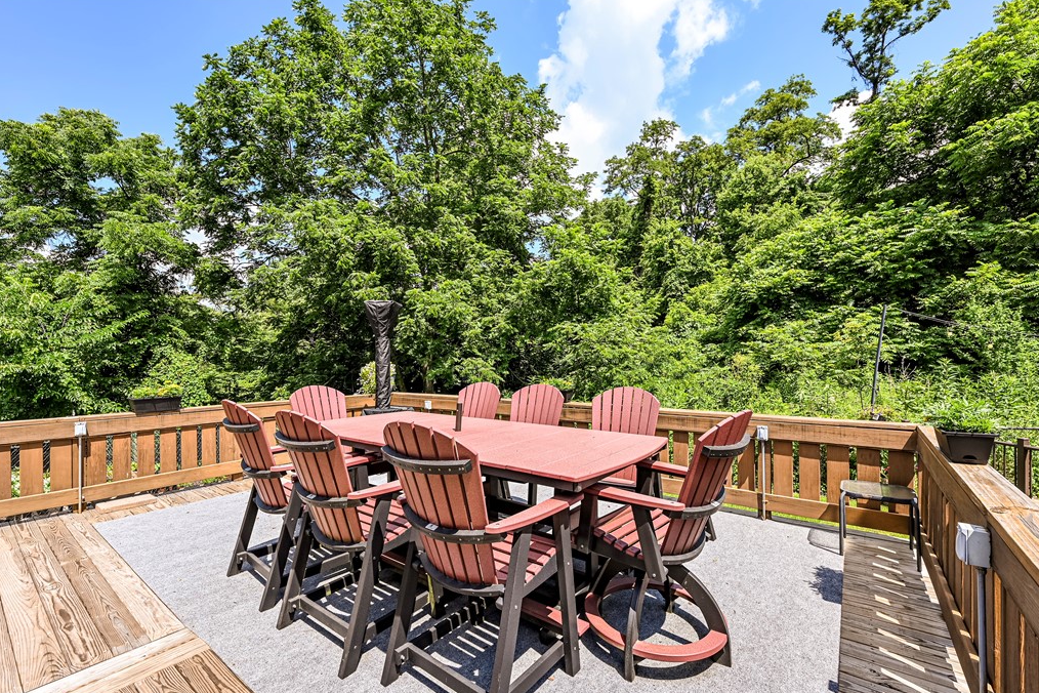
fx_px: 433
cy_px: 361
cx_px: 505
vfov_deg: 77.3
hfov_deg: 100.4
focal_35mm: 15
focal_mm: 14
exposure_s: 1/200
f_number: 8
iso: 160
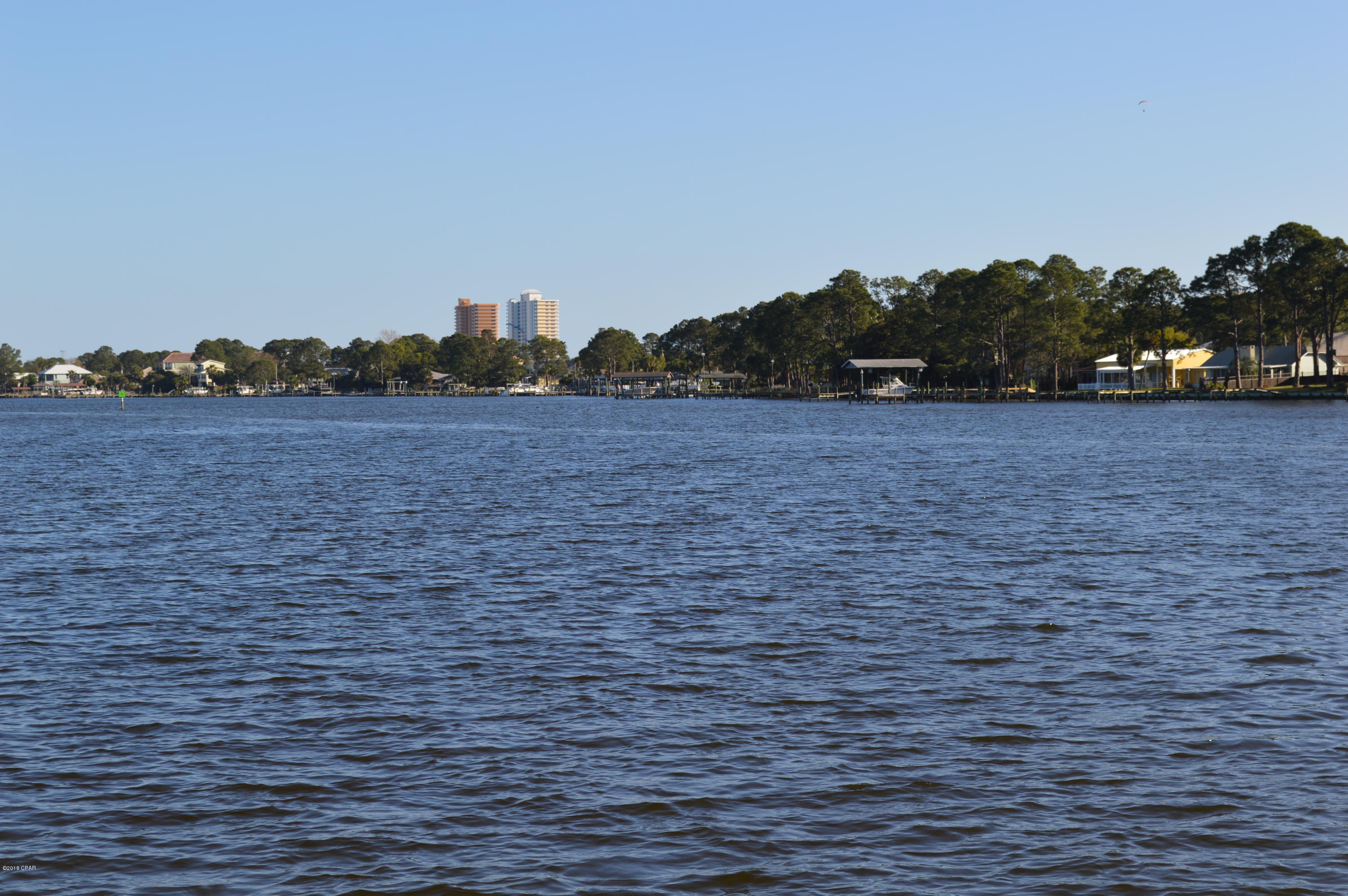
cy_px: 448
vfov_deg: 20.1
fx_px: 2525
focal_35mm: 68
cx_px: 674
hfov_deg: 29.9
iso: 100
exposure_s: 1/250
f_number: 7.1
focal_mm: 45
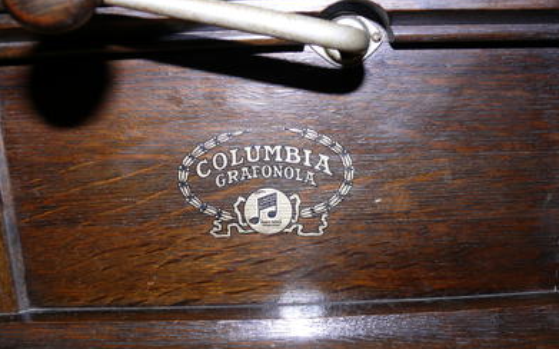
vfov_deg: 33.5
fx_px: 579
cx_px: 285
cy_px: 187
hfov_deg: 51.6
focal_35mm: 38
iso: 100
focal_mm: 7.4
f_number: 4
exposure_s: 1/30
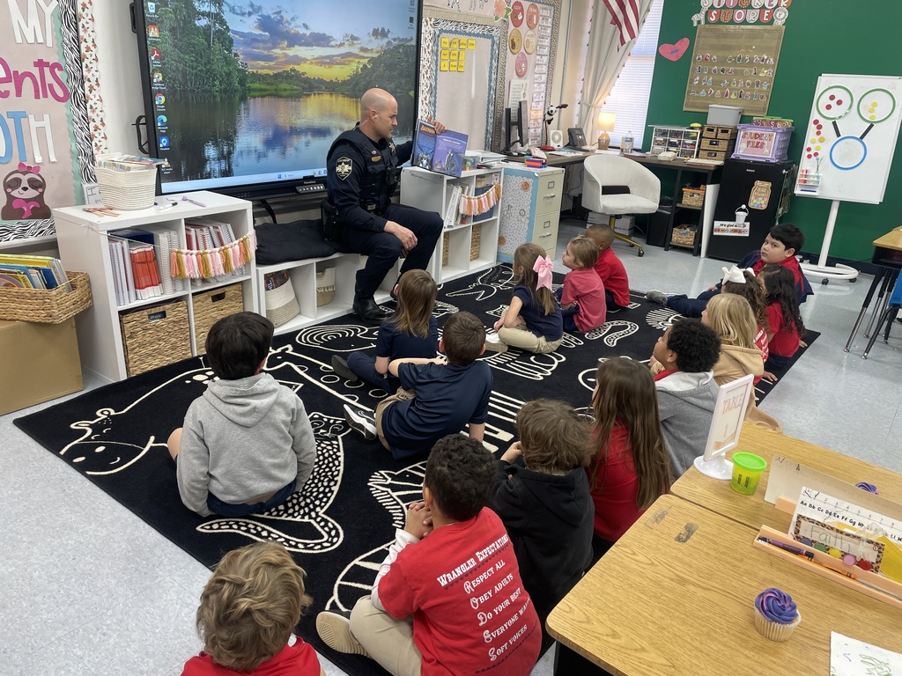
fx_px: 677
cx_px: 451
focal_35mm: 26
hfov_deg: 67.3
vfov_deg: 53.1
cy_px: 338
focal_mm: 4.2
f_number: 1.6
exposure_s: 1/60
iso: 64
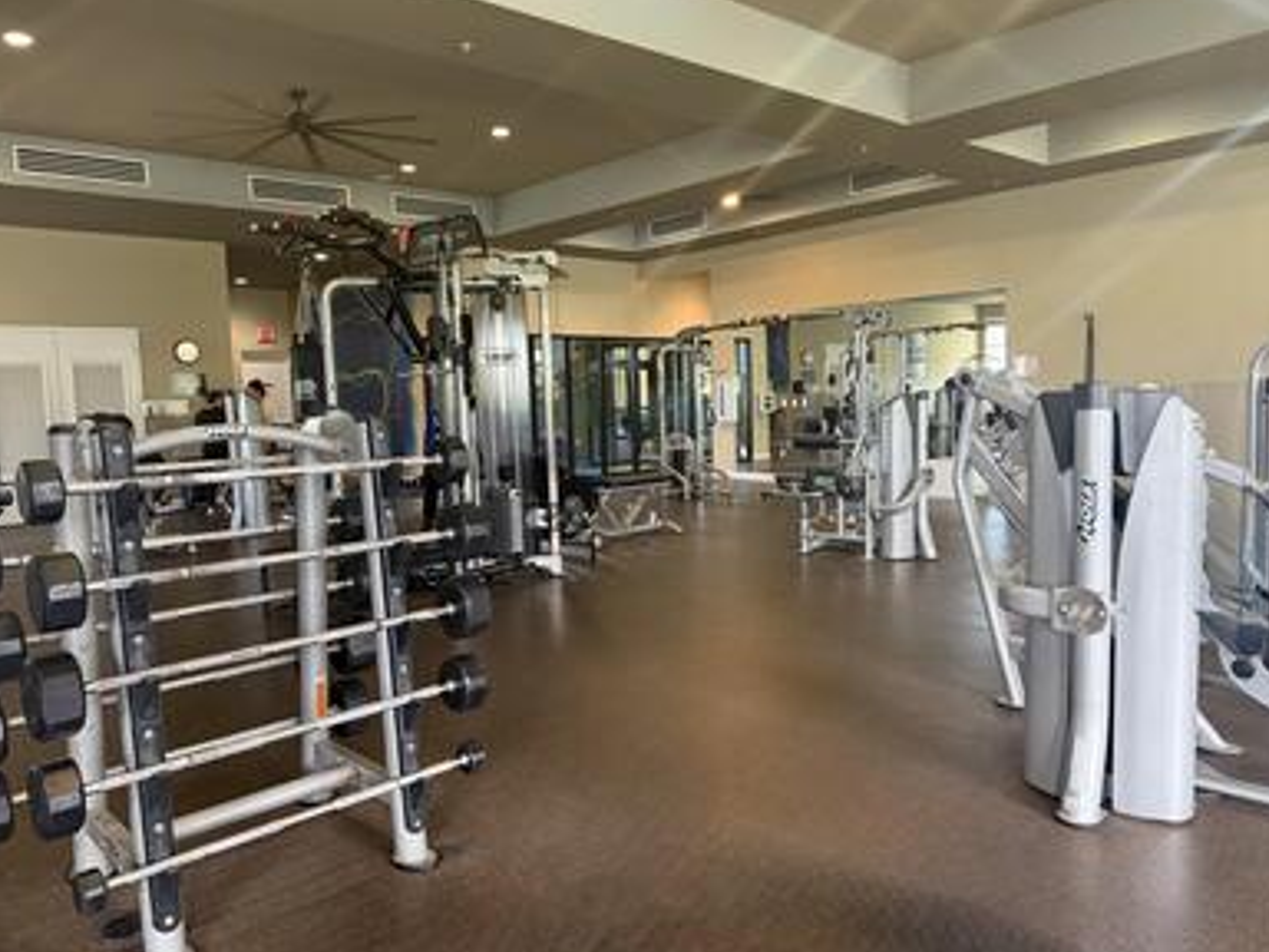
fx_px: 916
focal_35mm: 25
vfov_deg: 54.9
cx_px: 628
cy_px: 473
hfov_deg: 69.4
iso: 400
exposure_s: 1/60
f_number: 1.78
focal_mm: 6.76
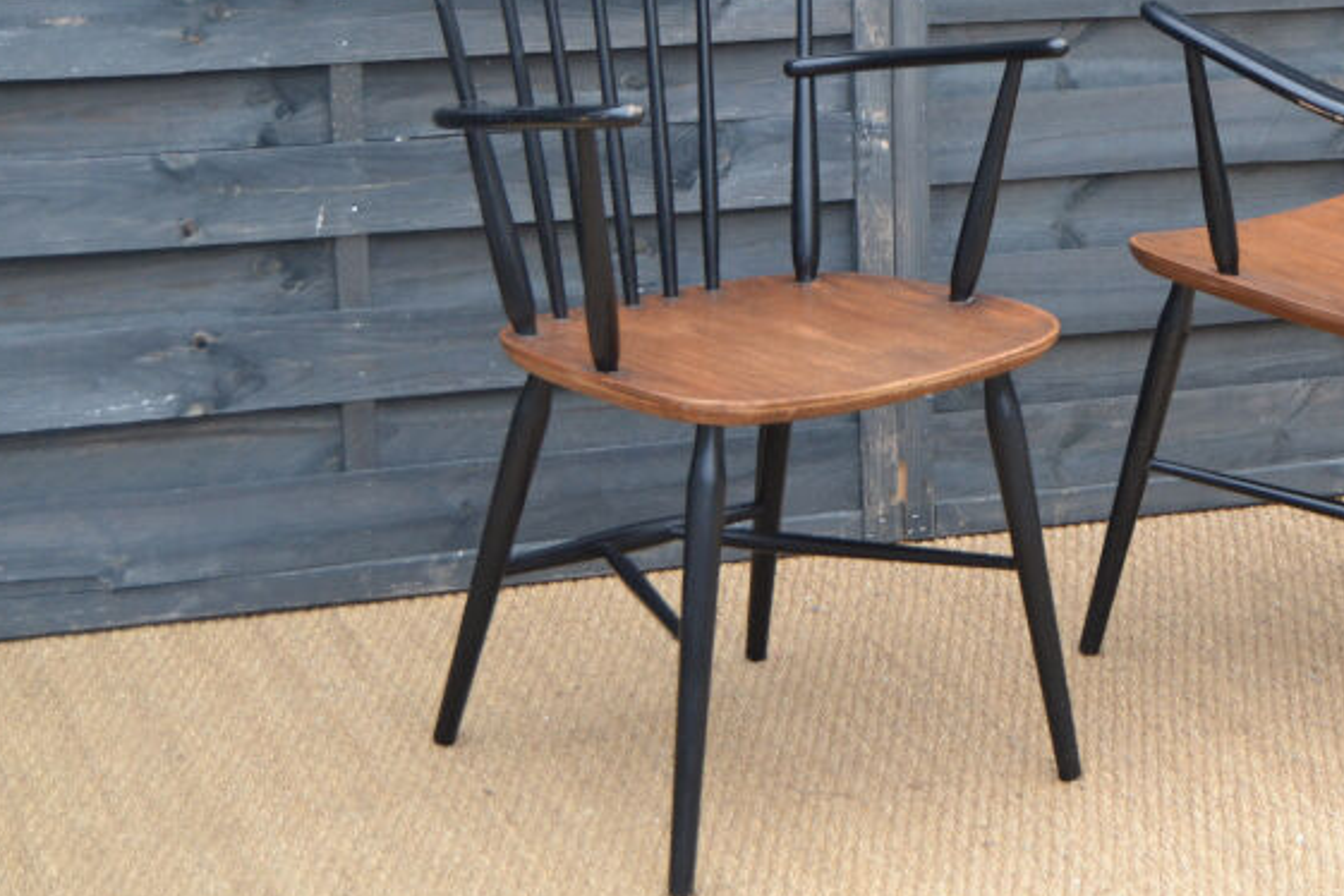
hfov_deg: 20.1
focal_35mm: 101
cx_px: 1009
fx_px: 3770
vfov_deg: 13.5
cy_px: 266
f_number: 5
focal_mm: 42
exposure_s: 1/60
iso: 800
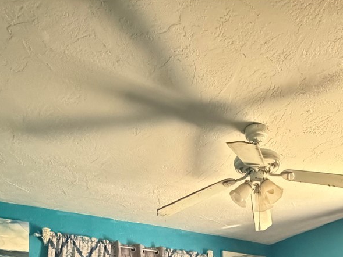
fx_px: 377
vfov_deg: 29.3
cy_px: 345
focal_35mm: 38
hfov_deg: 47.8
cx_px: 241
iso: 3200
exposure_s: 1/29
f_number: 2.2
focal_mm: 2.22
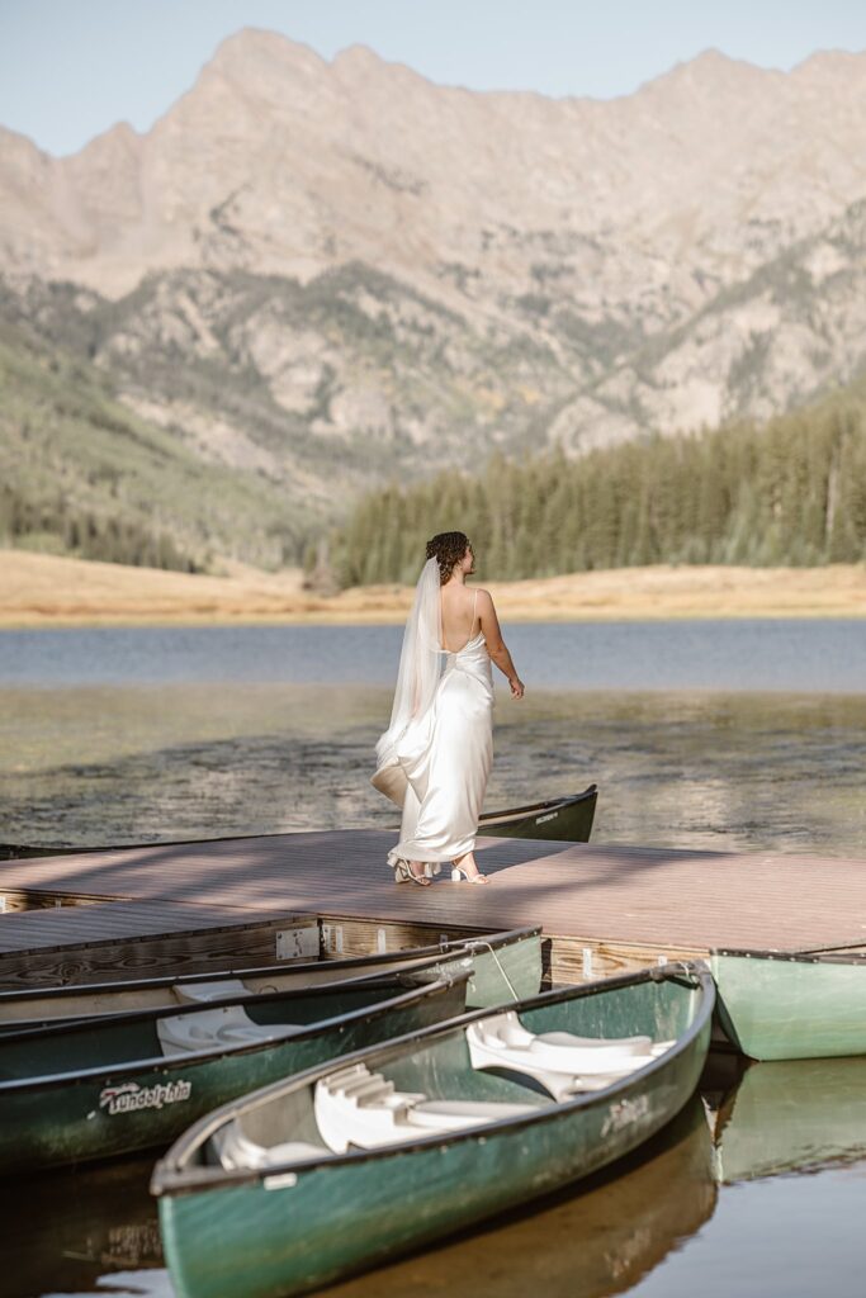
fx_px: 3066
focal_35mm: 85
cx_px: 433
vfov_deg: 23.9
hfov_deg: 16.1
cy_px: 649
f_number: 2
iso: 200
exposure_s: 1/2500
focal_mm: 85
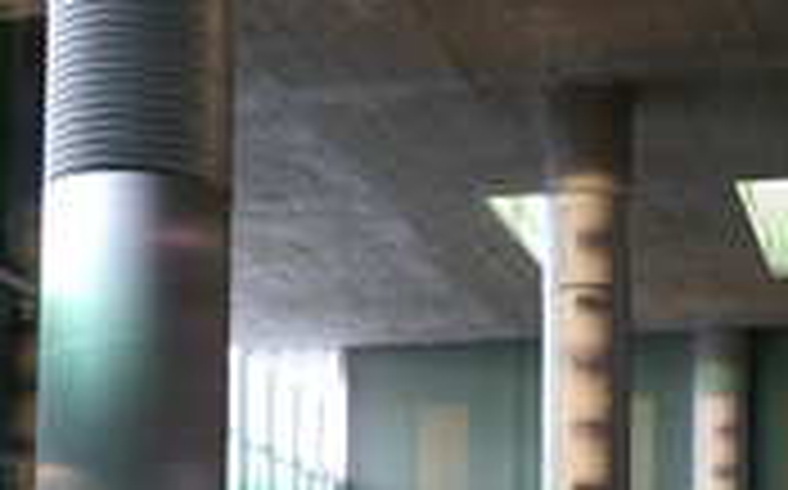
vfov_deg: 13.0
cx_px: 504
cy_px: 634
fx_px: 2081
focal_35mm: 97
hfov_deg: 21.4
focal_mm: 20
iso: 200
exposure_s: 1/60
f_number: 1.7
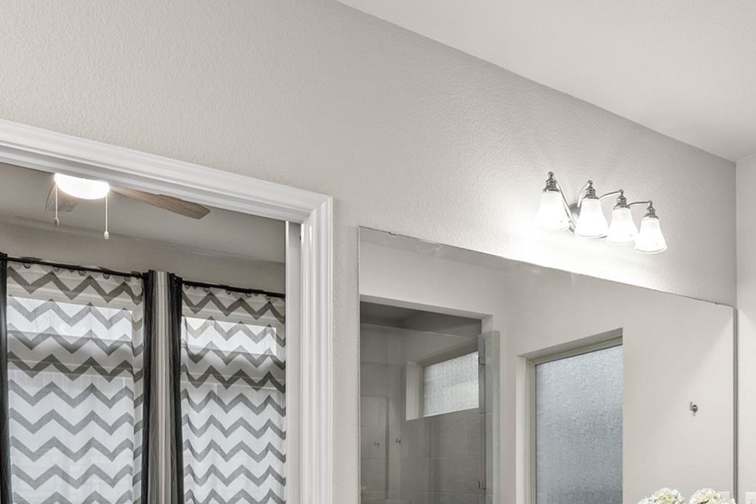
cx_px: 580
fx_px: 693
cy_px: 478
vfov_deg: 36.7
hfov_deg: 54.2
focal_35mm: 33
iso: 500
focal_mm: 16
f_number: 9
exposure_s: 1/5
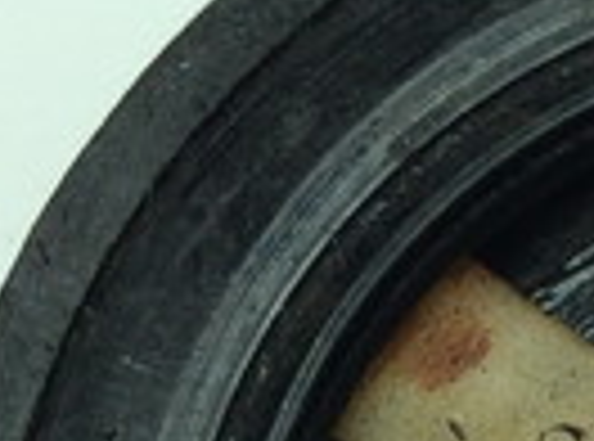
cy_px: 666
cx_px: 832
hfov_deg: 13.0
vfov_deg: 9.8
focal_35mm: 146
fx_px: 2496
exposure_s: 1/325
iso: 32
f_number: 2.4
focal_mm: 3.3
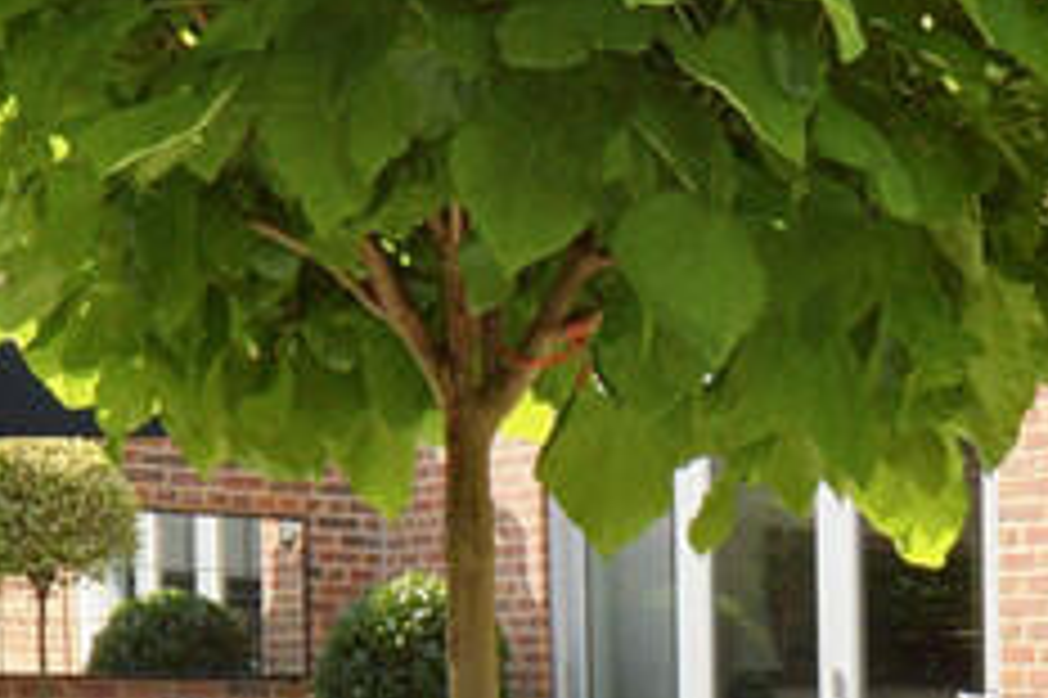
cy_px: 970
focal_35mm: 66
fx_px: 1920
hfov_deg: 29.4
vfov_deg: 18.7
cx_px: 927
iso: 200
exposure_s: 1/250
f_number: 10
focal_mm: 10
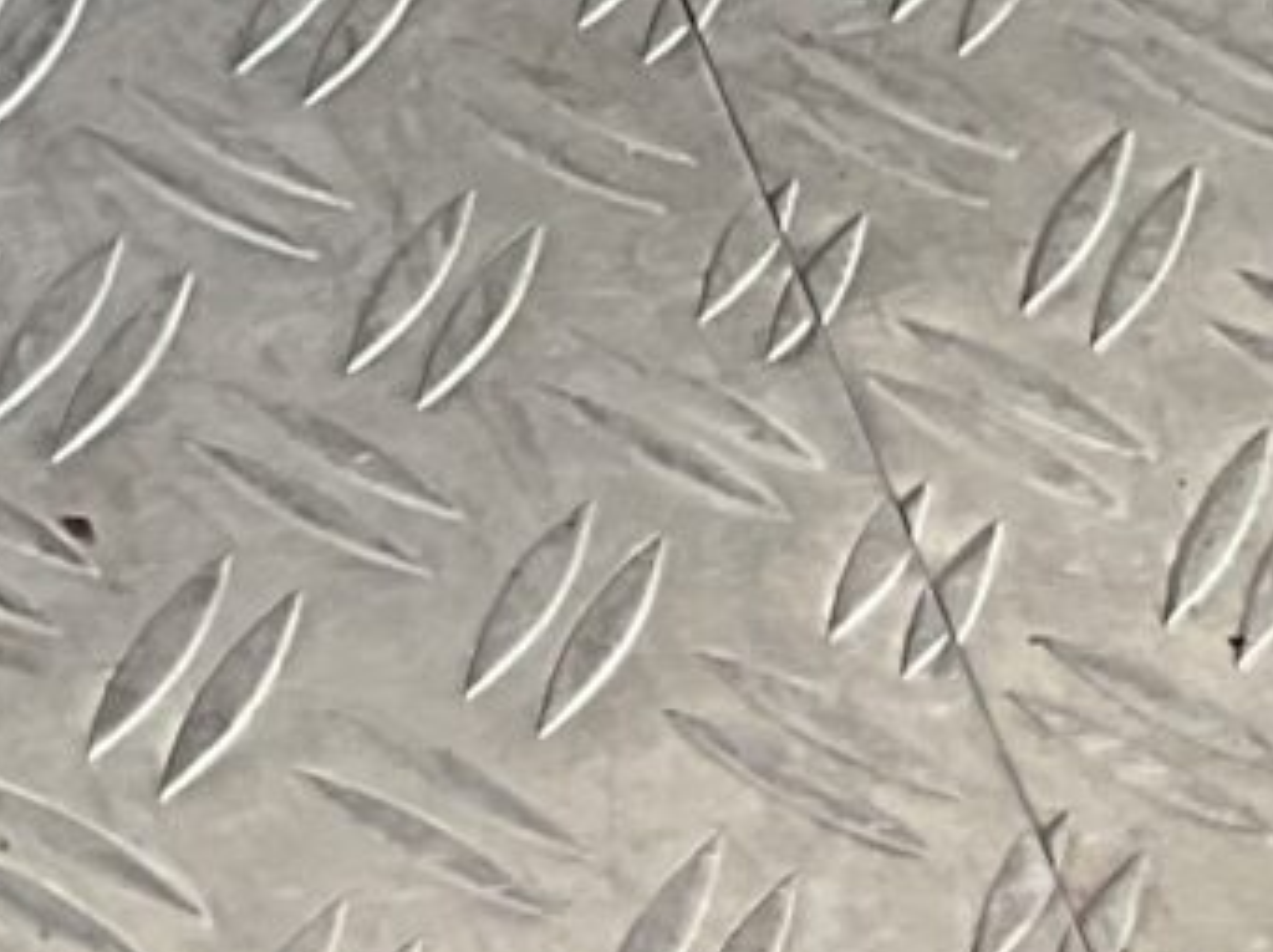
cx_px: 691
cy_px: -2277
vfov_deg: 6.1
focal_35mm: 218
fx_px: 8008
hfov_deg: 9.1
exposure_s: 1/100
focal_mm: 3
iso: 25
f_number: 1.8
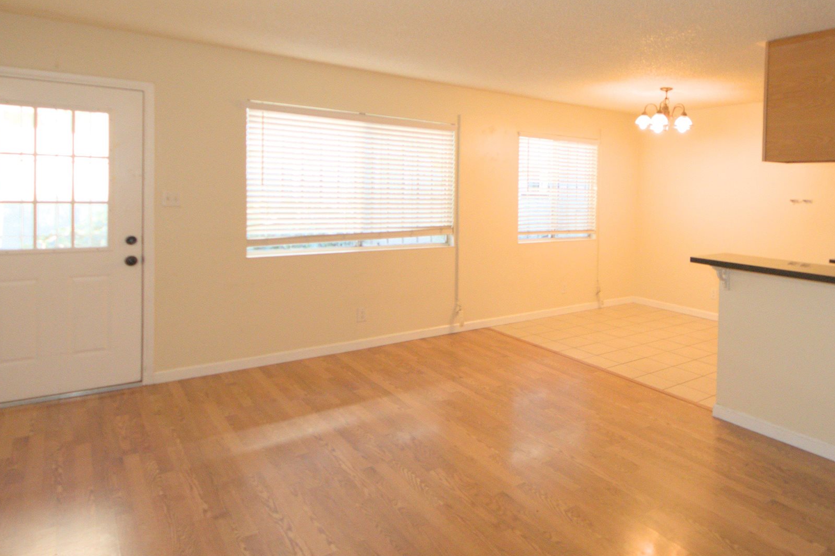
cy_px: 206
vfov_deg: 54.4
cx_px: 576
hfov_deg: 73.1
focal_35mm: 23
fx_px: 533
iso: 400
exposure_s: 1/100
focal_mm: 8
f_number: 4.5
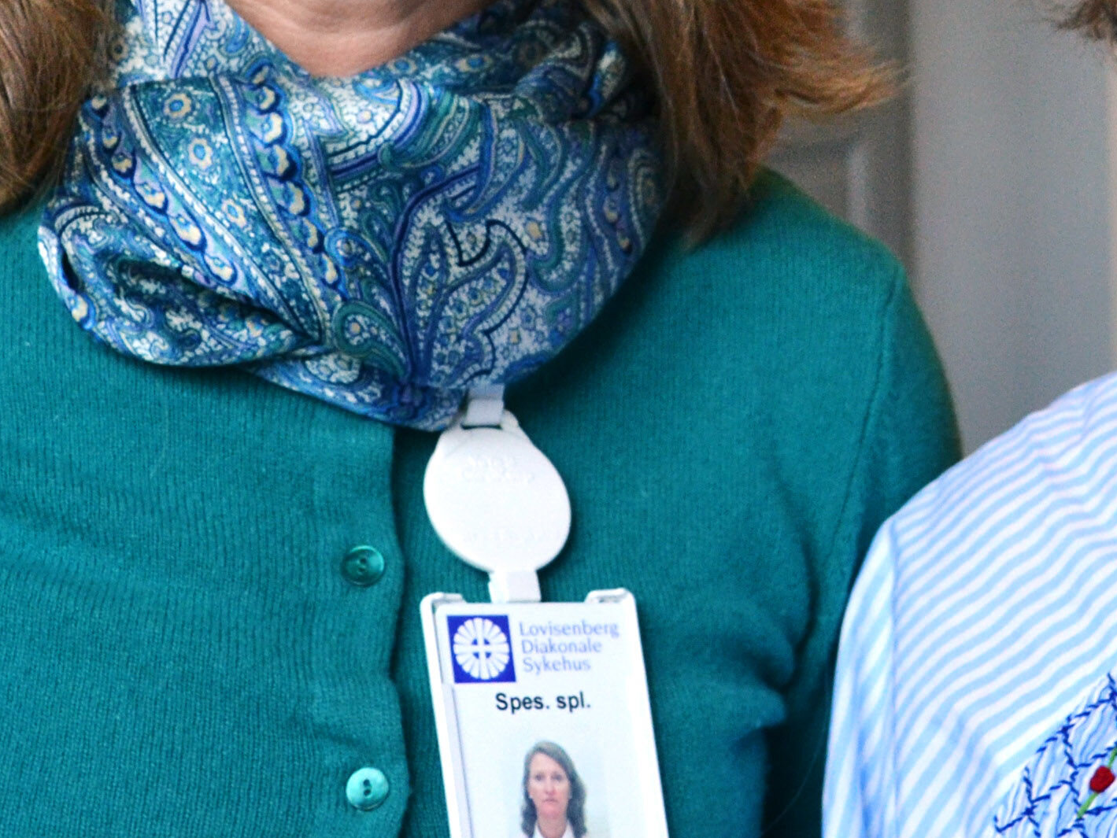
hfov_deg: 18.9
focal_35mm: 103
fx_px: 3324
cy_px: 6
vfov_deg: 14.2
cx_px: 849
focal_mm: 22
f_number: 4
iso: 800
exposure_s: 1/60
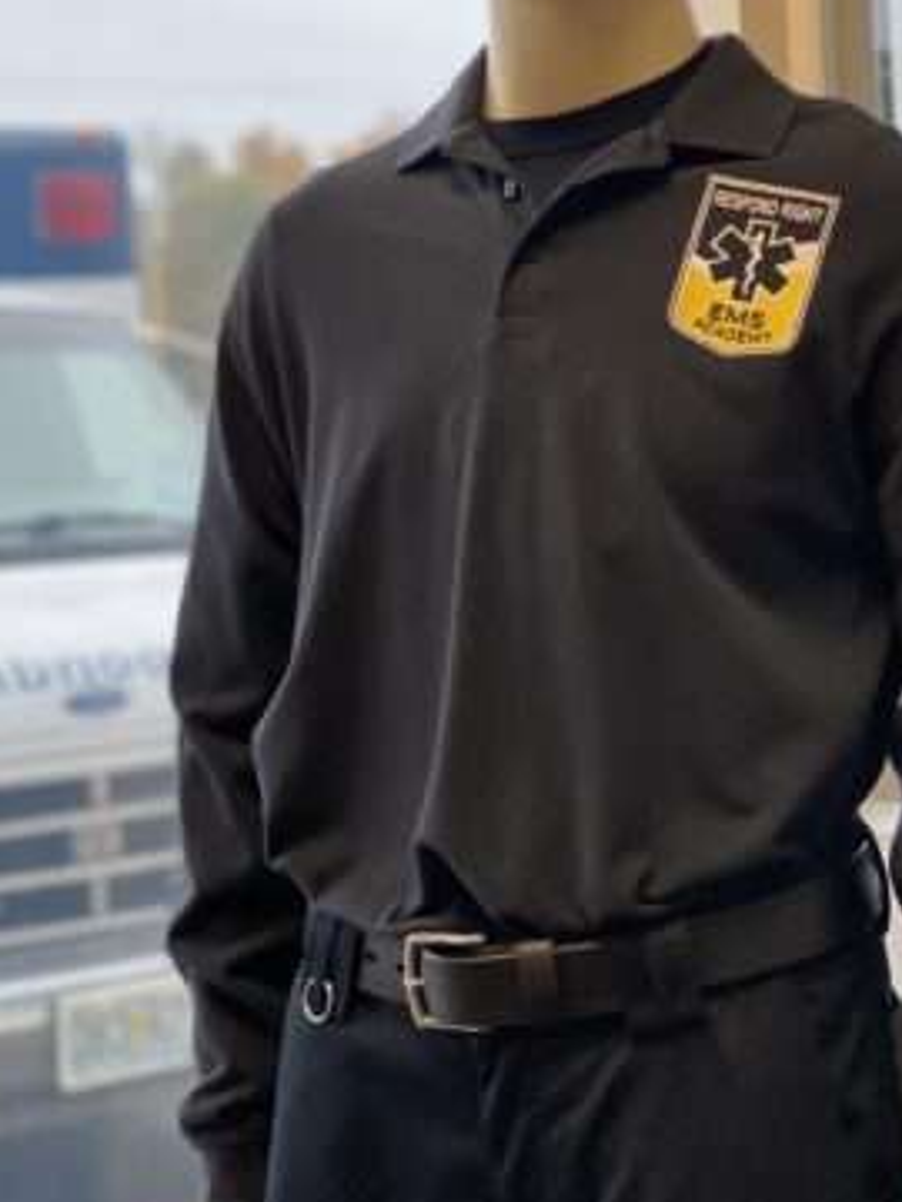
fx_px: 2675
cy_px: 352
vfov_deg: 25.1
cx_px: 585
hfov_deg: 19.1
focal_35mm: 77
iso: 100
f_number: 2
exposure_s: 1/120
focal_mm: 6
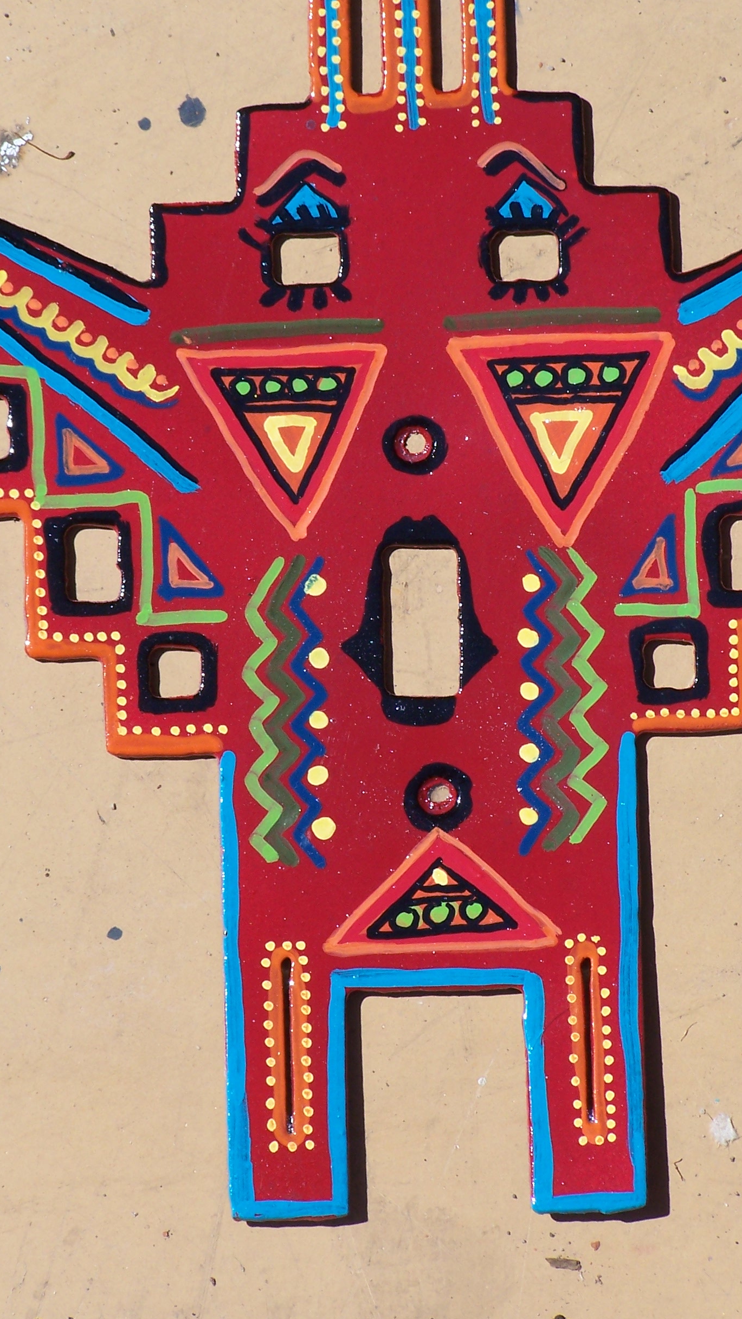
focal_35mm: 218
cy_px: 626
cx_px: 416
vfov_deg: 9.9
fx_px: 7623
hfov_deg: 5.6
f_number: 4.5
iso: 80
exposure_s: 1/750
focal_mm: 31.3
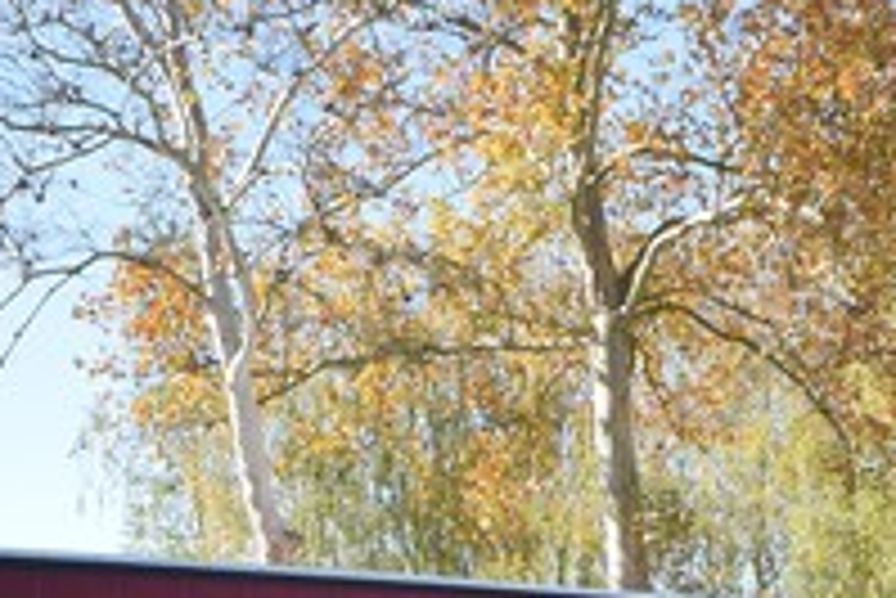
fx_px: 3039
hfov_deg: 16.7
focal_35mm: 122
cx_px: 572
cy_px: 958
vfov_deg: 10.8
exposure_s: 1/250
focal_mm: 18
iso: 200
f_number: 8
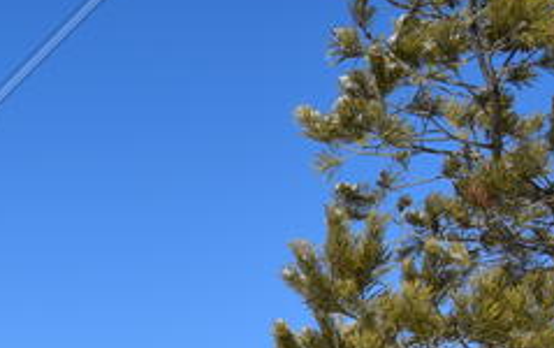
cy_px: 508
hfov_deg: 17.3
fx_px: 1512
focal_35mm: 100
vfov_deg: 12.5
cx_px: -415
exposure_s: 1/320
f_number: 9
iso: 100
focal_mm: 18
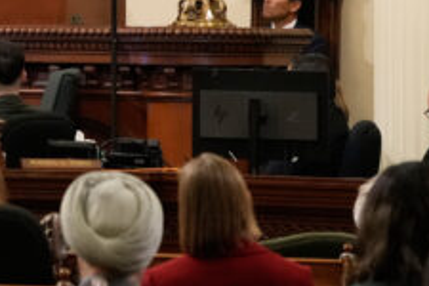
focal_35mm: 318
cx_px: -402
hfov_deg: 6.3
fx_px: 3789
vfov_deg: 4.3
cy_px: -190
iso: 4000
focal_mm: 70
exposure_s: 1/200
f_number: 4
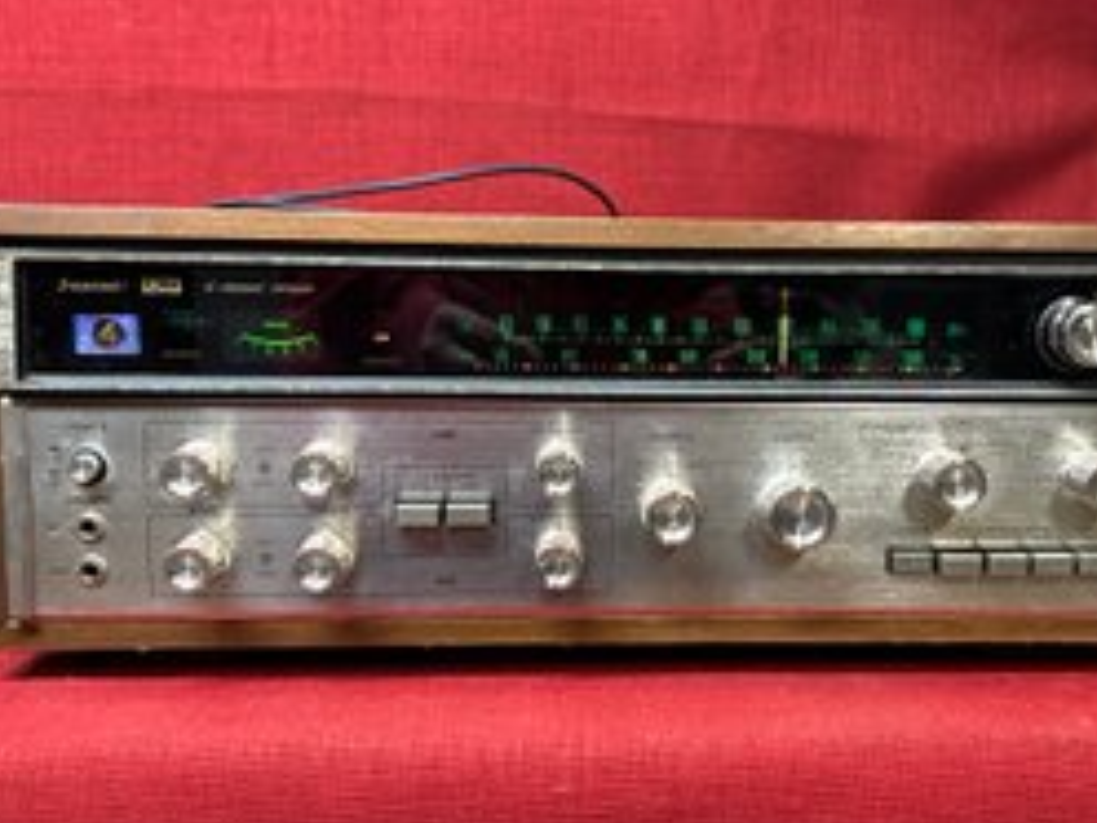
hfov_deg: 51.1
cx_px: 652
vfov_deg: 39.7
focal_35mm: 36
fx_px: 1141
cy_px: 423
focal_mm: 5.7
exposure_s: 1/60
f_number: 1.5
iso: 250
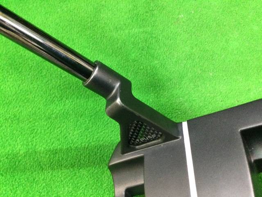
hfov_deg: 58.4
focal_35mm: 31
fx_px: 235
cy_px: 98
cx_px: 131
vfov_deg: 45.4
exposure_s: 1/20
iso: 200
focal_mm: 3.3
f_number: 2.4
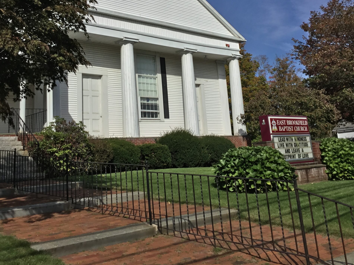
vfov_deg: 33.3
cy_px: 53
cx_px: 179
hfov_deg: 44.8
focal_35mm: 42
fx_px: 429
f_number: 2.4
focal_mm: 3.3
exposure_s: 1/3401
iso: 25
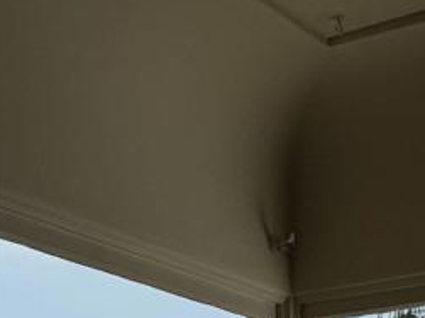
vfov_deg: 13.2
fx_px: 1203
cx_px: 291
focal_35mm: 98
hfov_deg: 20.0
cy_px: 612
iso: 80
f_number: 1.78
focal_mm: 6.76
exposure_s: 1/10417
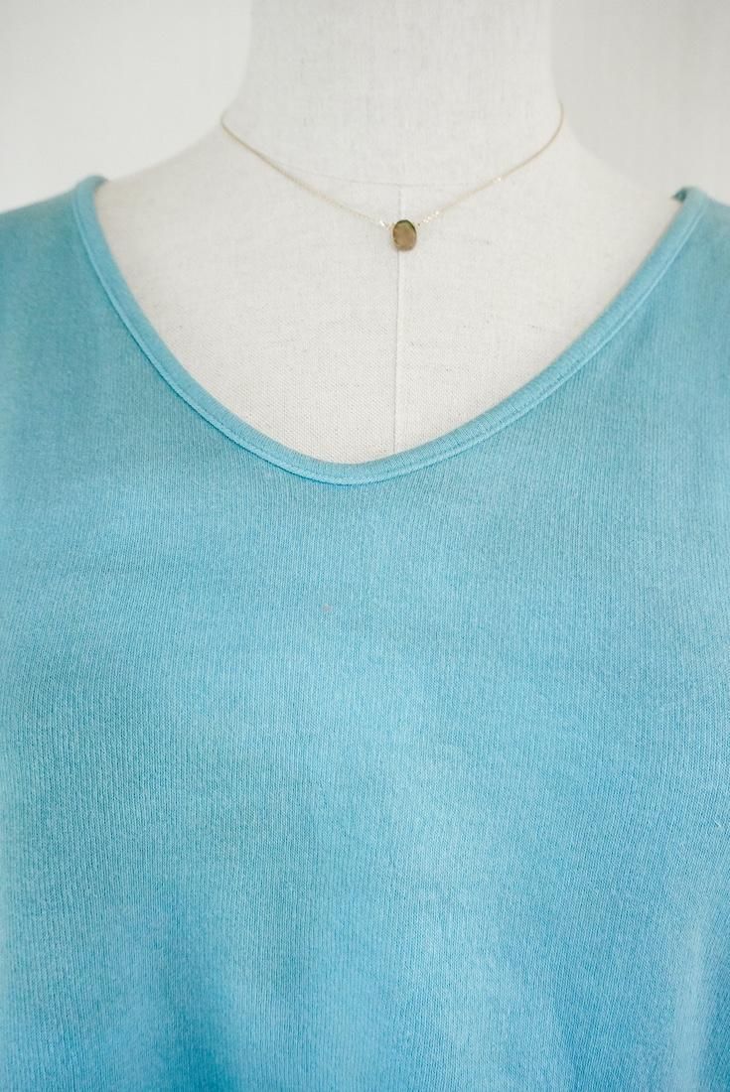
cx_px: 365
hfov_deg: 43.7
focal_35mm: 30
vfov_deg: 61.9
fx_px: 911
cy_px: 546
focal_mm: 20
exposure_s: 1/320
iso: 5000
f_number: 6.3
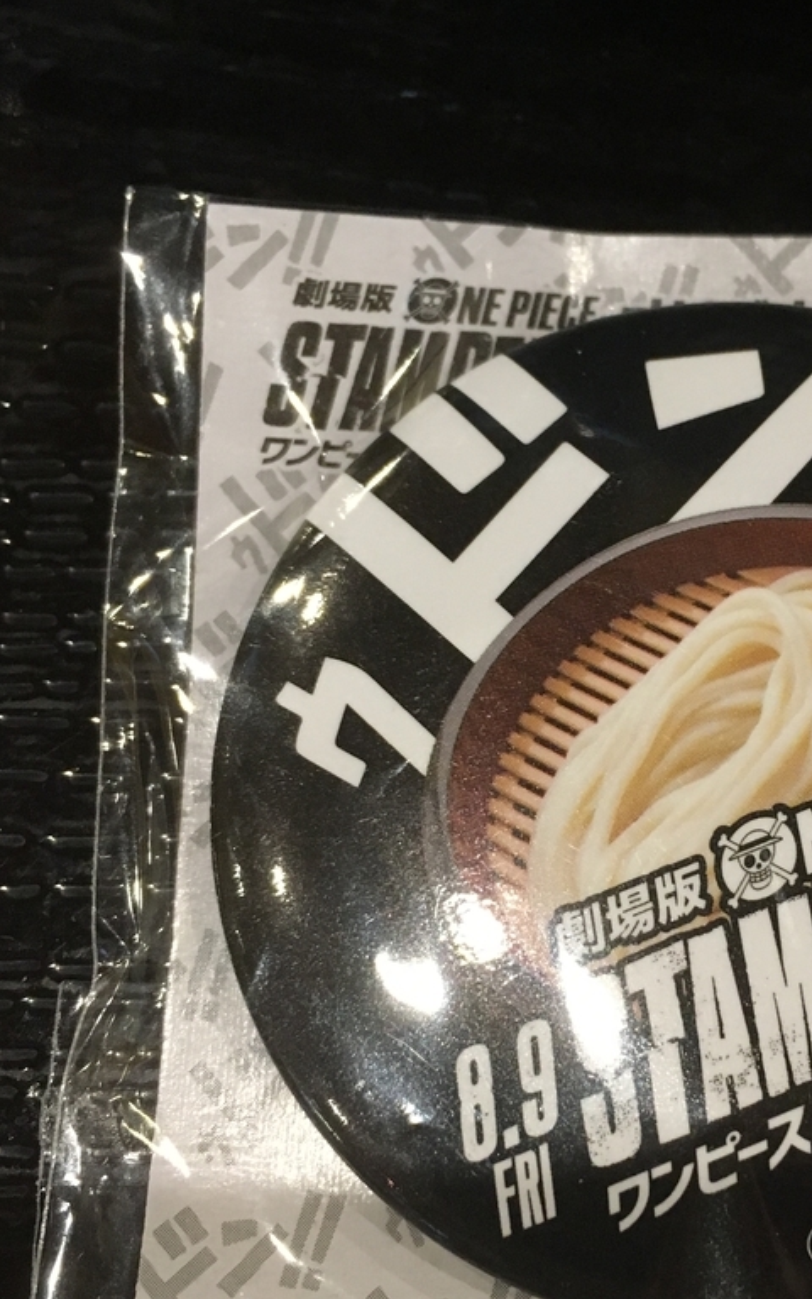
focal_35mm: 48
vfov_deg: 41.8
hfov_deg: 26.1
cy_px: 710
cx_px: 707
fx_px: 1700
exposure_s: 1/30
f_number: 2.2
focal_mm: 4.15
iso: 160
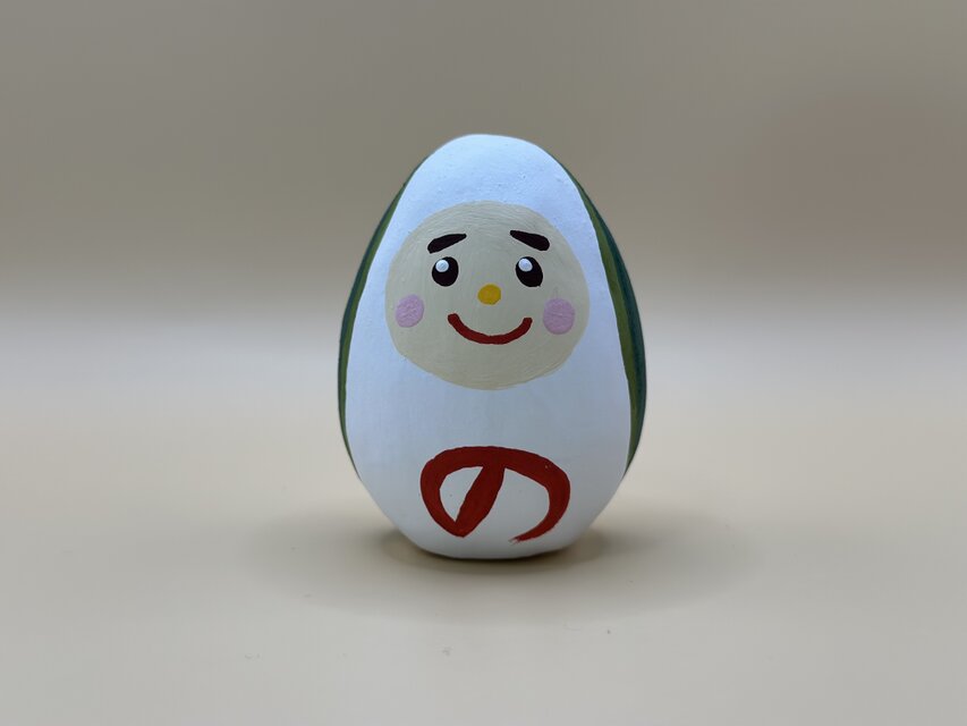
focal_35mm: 48
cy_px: 363
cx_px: 484
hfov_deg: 39.7
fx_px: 1341
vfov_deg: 30.3
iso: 80
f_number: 1.78
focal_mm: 6.86
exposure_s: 1/415
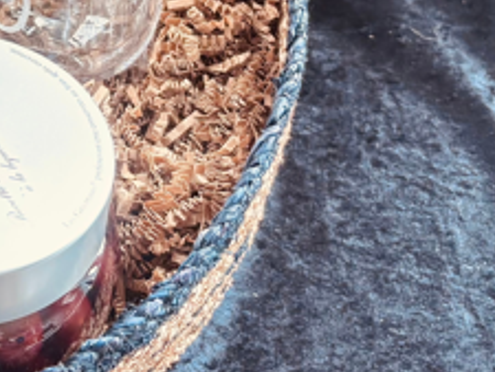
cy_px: -85
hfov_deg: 17.6
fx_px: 1488
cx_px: -169
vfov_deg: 13.8
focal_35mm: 104
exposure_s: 1/121
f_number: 1.6
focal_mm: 5.96
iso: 80
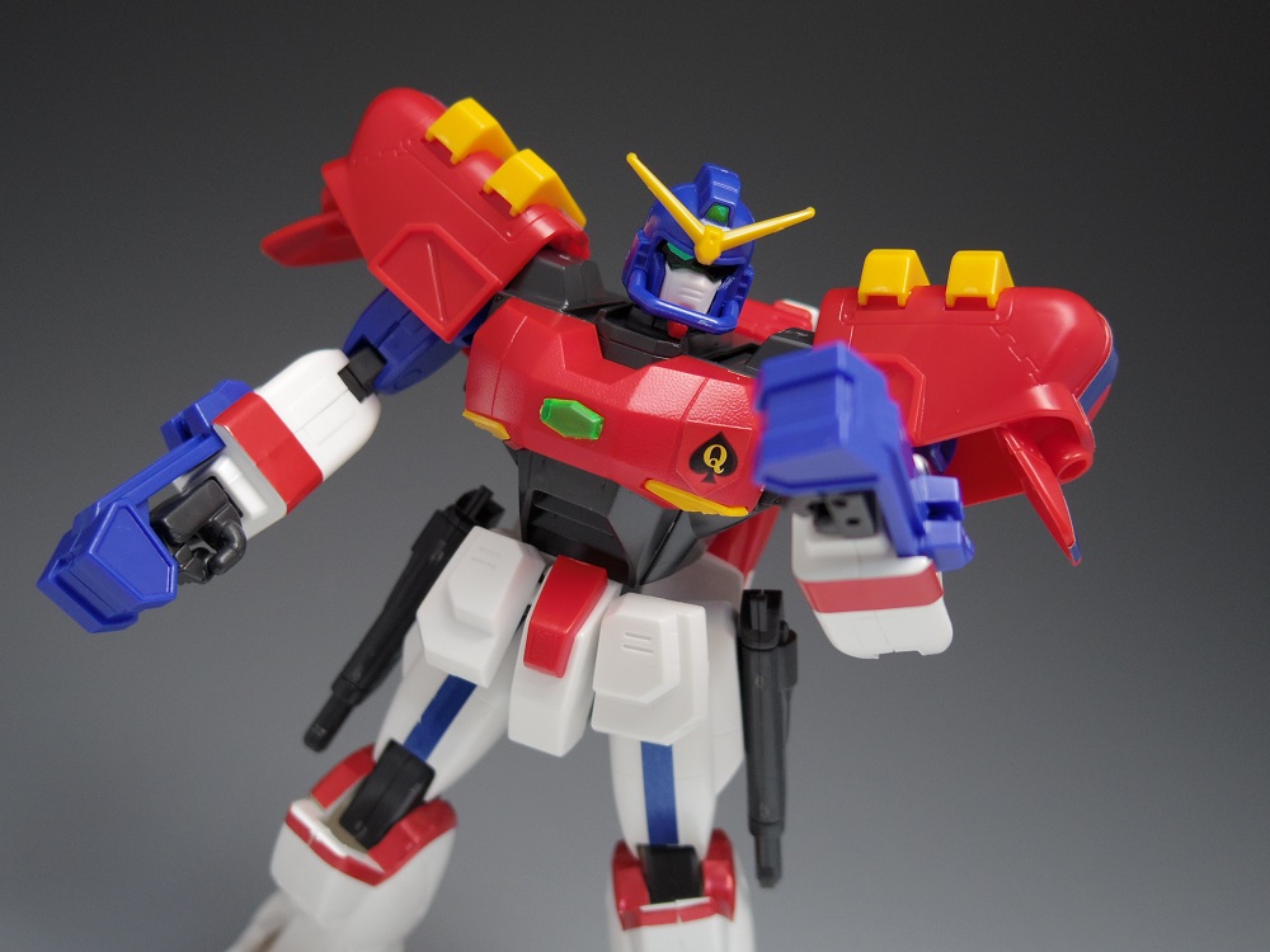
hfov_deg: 47.9
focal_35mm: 39
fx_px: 1431
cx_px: 635
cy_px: 476
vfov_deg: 36.8
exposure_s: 1/20
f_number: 1.9
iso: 200
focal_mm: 8.5
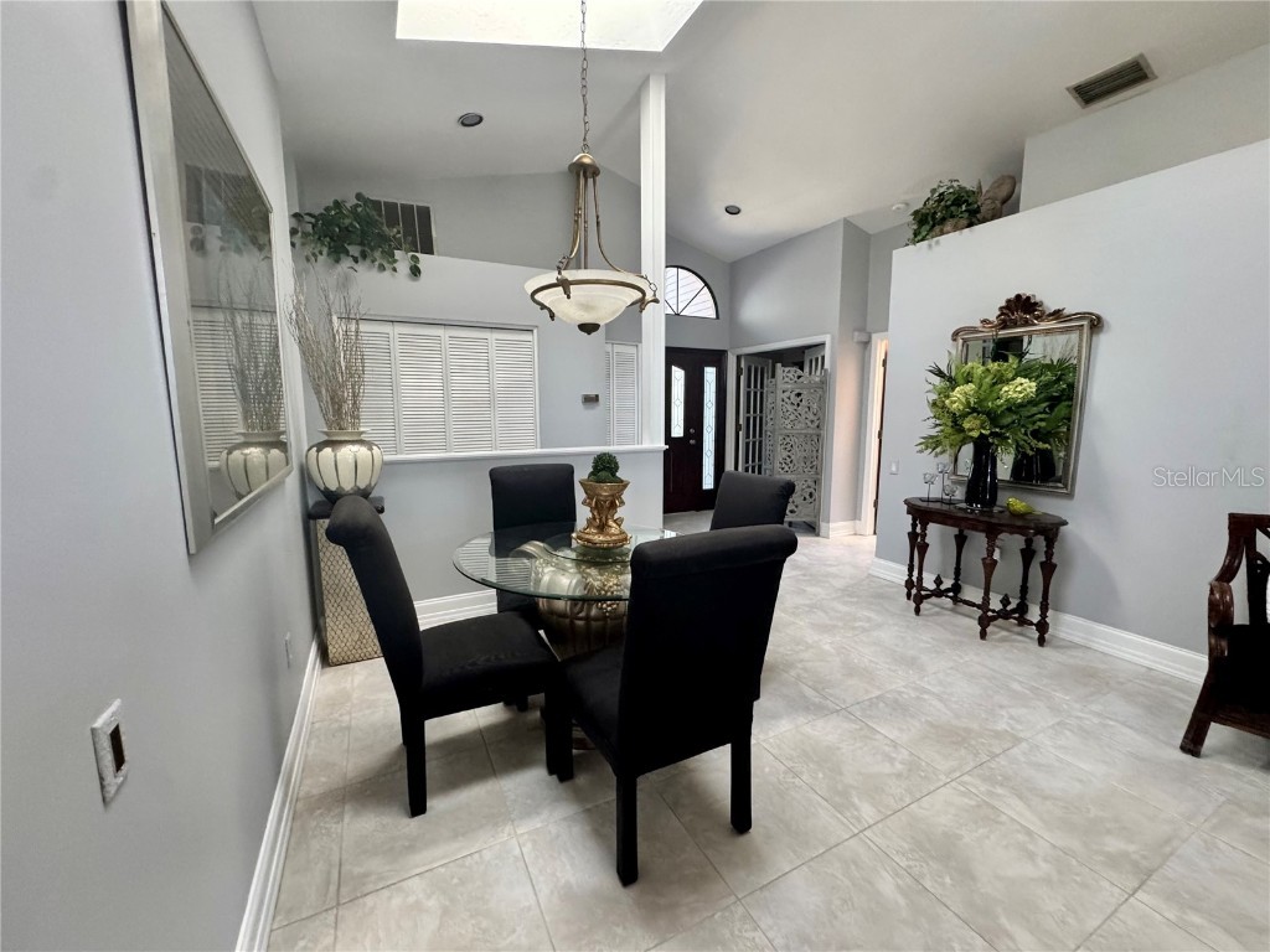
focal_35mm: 14
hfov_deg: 102.1
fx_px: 514
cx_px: 635
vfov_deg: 85.7
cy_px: 476
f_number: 2.2
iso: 320
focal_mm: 2.22
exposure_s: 1/99
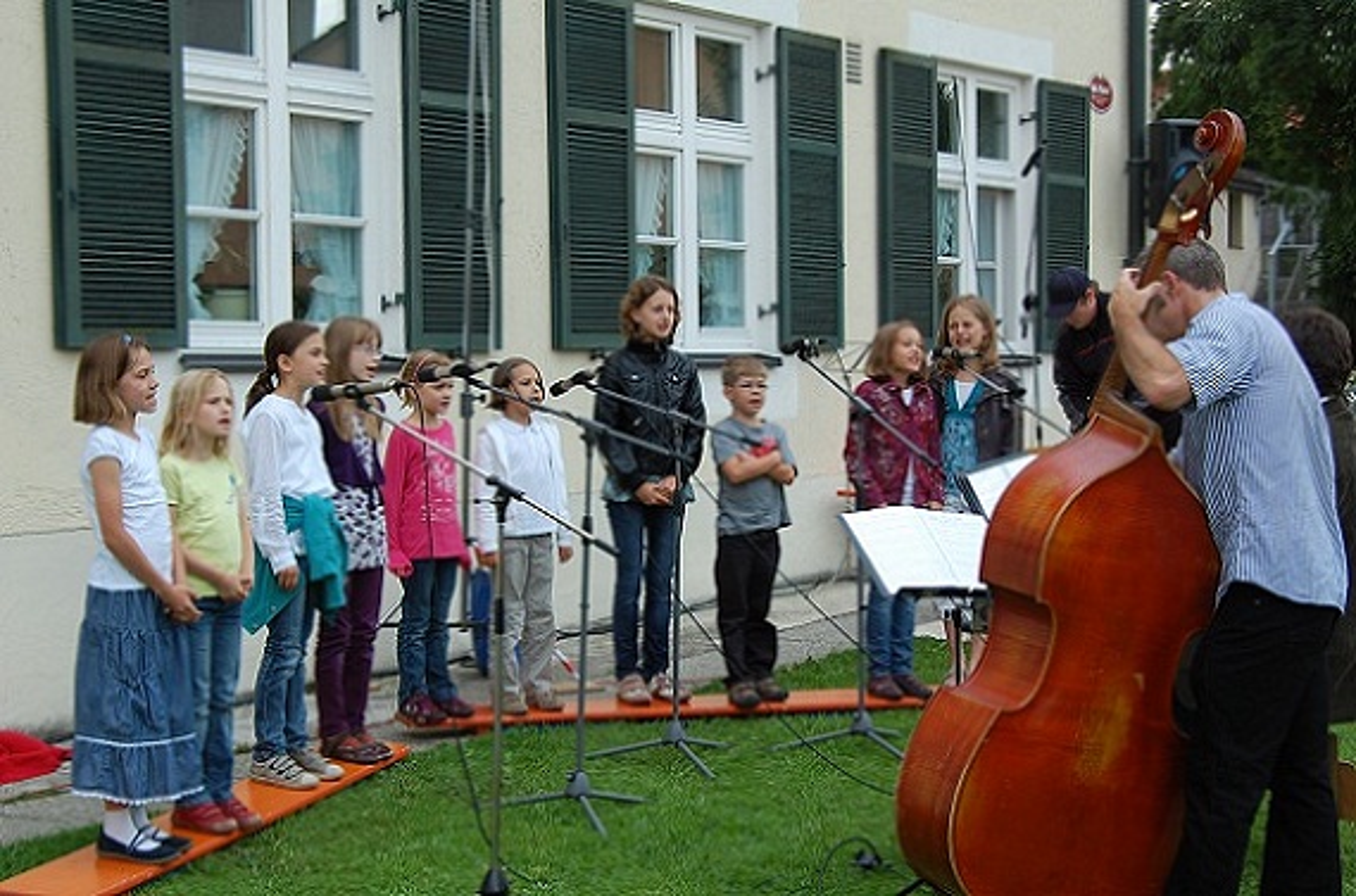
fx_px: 2593
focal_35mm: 69
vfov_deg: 19.6
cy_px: 448
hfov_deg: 29.3
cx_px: 678
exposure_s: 1/100
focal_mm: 46
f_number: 7.1
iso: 200
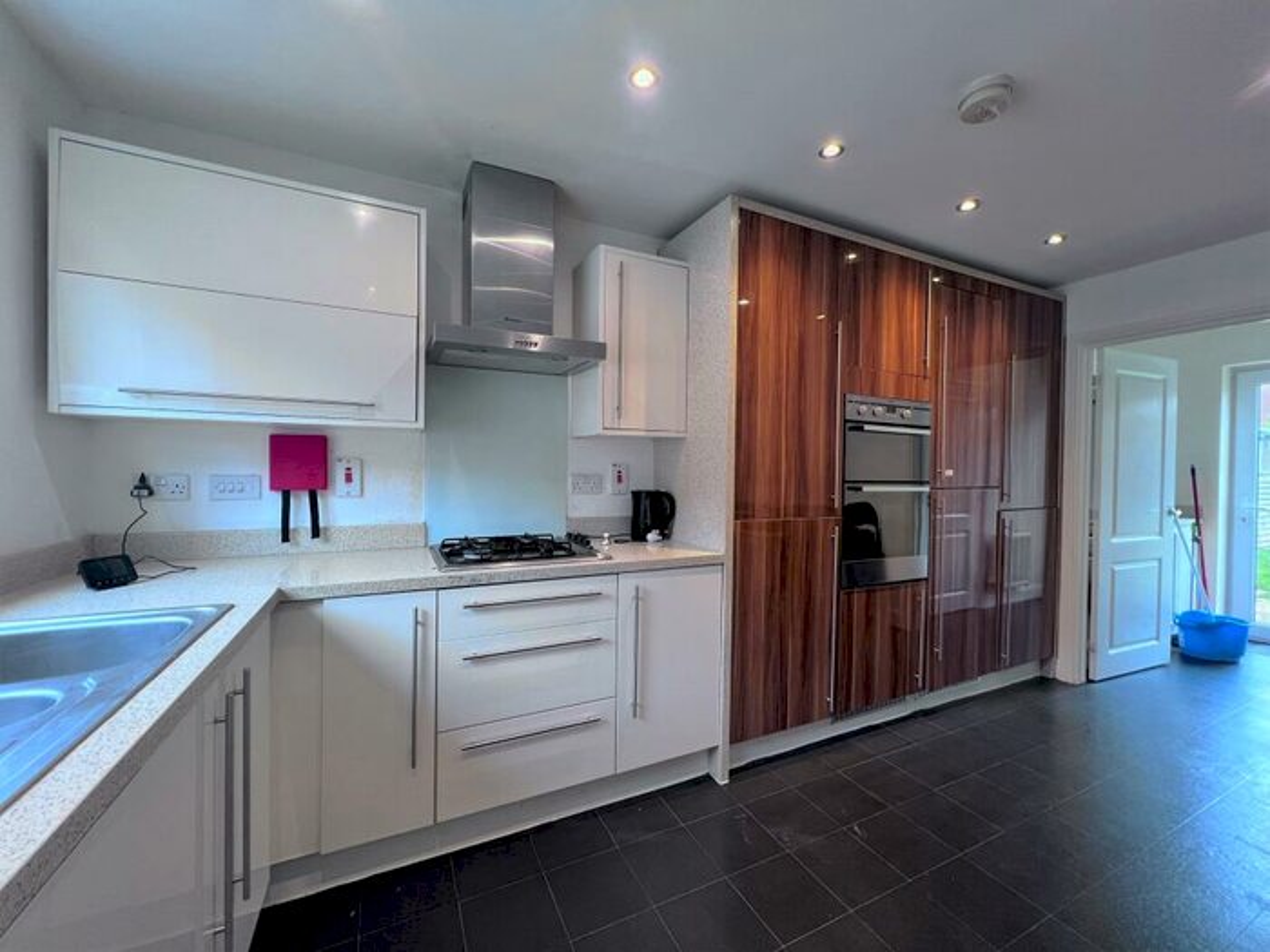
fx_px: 477
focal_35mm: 13
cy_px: 476
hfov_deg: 106.2
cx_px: 635
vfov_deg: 89.9
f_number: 1.8
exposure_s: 1/50
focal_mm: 1.57
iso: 160
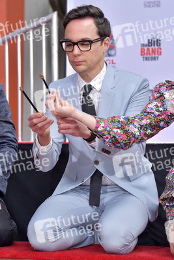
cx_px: 87
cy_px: 130
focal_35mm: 92
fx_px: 666
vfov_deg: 22.1
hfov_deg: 14.9
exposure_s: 1/250
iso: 160
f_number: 5.3
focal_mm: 92
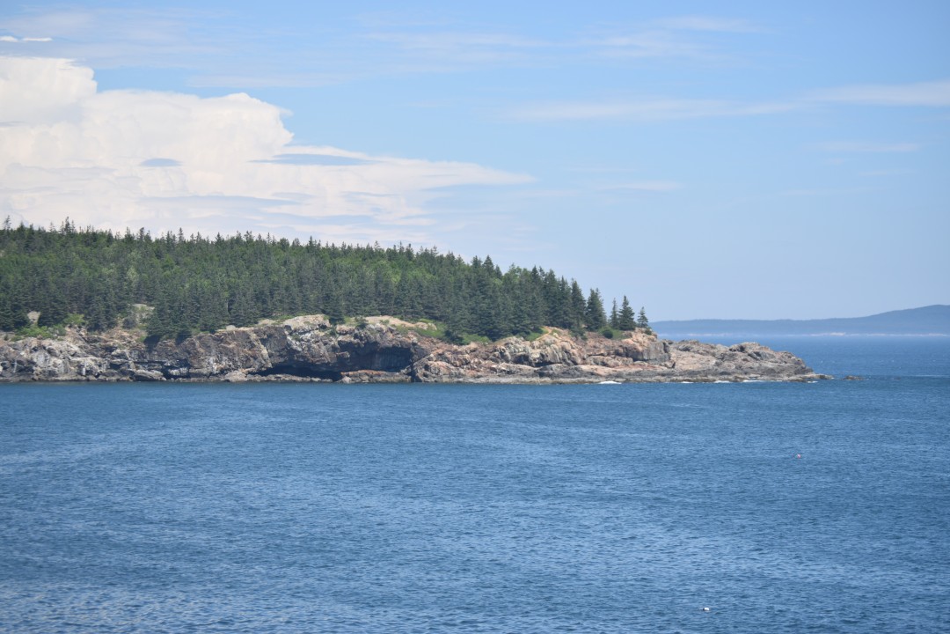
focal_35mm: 99
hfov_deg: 20.6
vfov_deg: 13.8
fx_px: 2612
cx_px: 475
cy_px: 317
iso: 100
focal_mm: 66
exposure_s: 1/800
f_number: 4.2
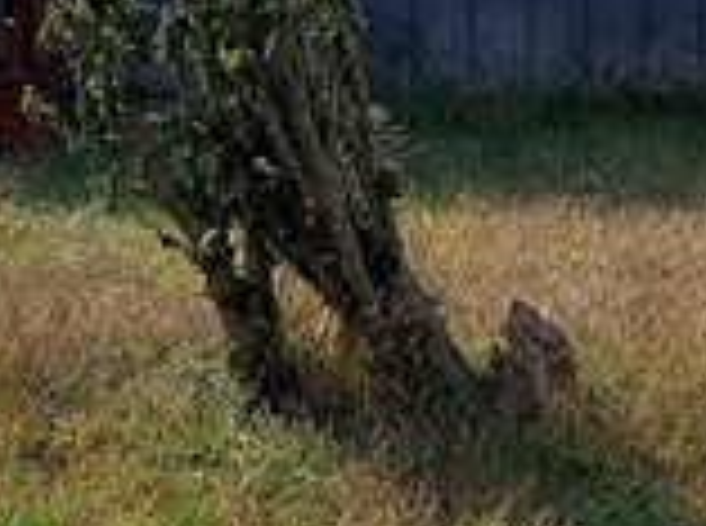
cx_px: -130
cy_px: -454
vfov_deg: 9.0
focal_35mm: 157
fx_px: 3195
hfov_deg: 12.3
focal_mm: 5.23
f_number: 1.8
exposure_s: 1/1456
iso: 25
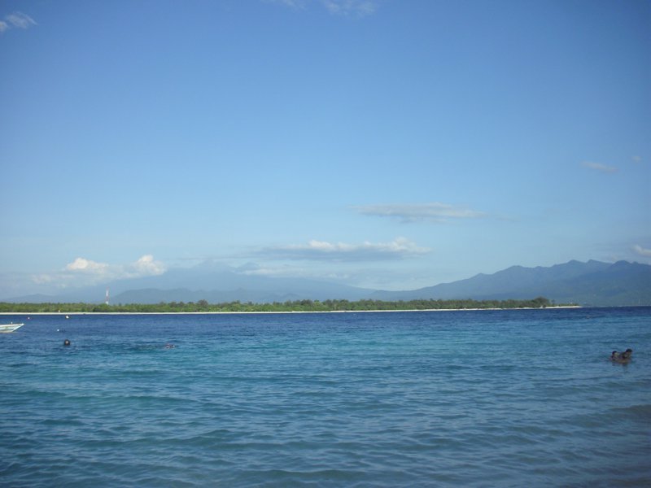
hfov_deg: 49.0
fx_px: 715
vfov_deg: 37.7
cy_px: 244
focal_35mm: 38
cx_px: 326
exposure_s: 1/250
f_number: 8
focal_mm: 6.2
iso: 100
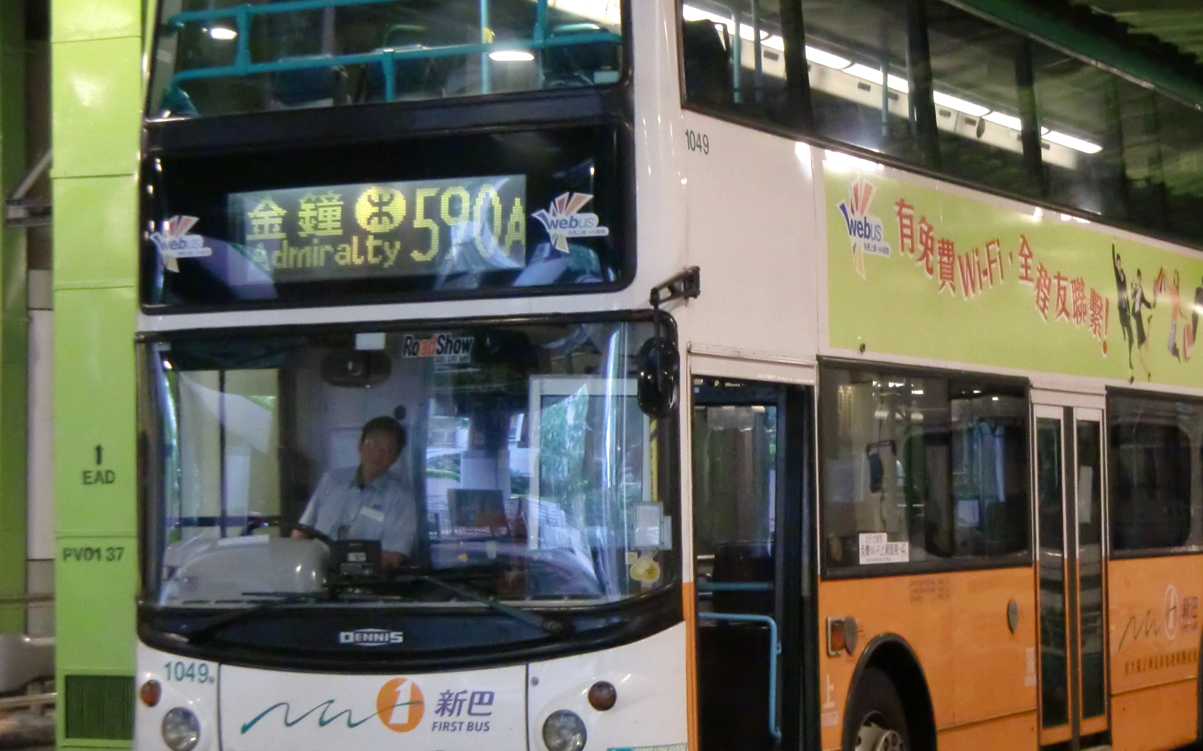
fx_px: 2918
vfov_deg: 14.7
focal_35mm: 89
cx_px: 748
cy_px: 380
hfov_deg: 23.2
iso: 800
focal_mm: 11.6
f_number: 4.4
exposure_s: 1/20
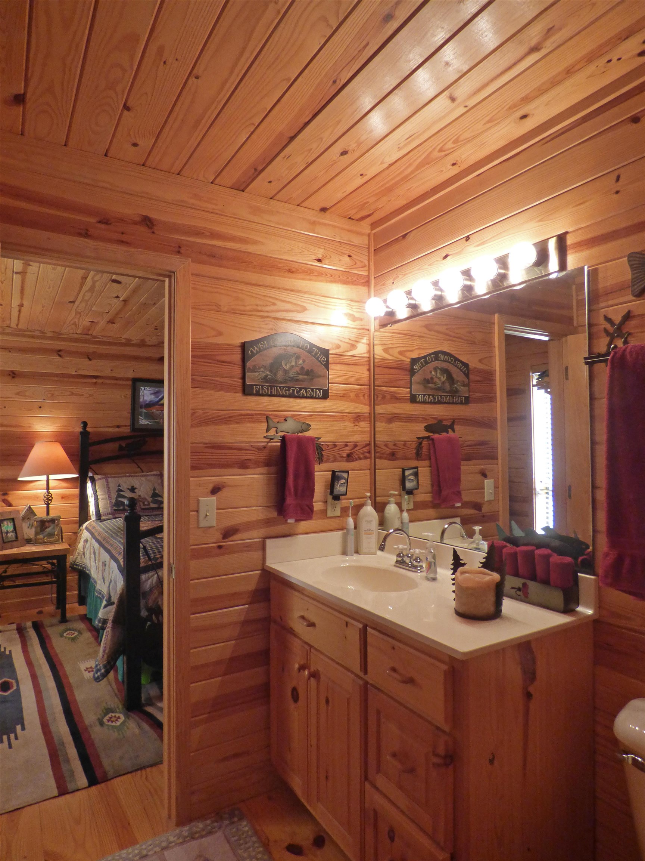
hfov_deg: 66.0
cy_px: 430
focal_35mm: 20
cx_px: 322
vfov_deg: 81.7
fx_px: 497
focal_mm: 3.58
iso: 400
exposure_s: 1/40
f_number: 2.8
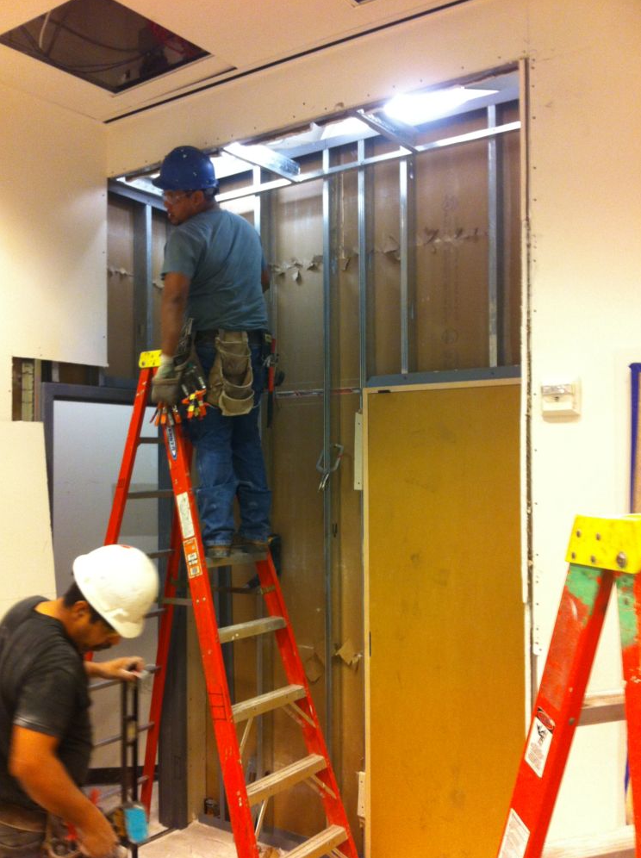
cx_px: 315
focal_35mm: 36
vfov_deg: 51.4
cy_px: 436
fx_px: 891
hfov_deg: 39.6
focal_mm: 3.85
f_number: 2.8
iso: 125
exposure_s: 1/17
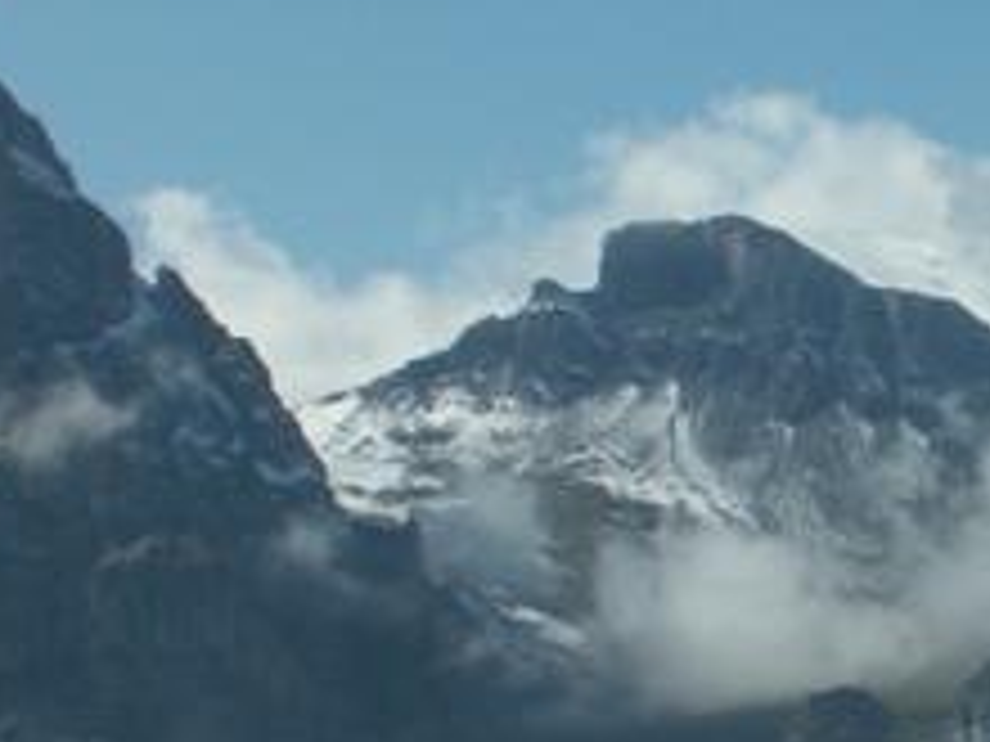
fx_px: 5148
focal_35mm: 180
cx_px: 1386
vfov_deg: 8.2
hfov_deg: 10.7
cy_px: 427
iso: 50
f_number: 8
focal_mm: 10.37
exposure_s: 1/250
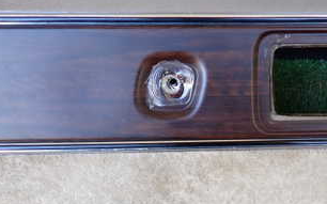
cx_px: 246
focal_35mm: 52
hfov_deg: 37.9
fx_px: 463
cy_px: 201
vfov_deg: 23.8
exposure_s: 1/60
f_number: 2
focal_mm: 4.5
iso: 160
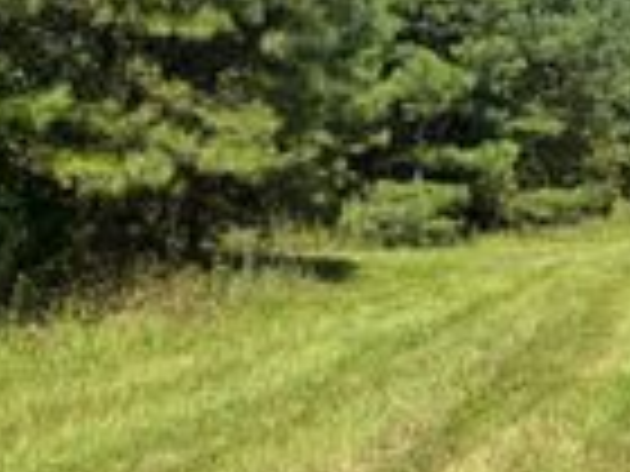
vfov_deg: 18.9
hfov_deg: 25.7
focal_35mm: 74
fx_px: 1347
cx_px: 538
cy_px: -74
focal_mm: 6.76
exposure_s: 1/3802
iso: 80
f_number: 1.78
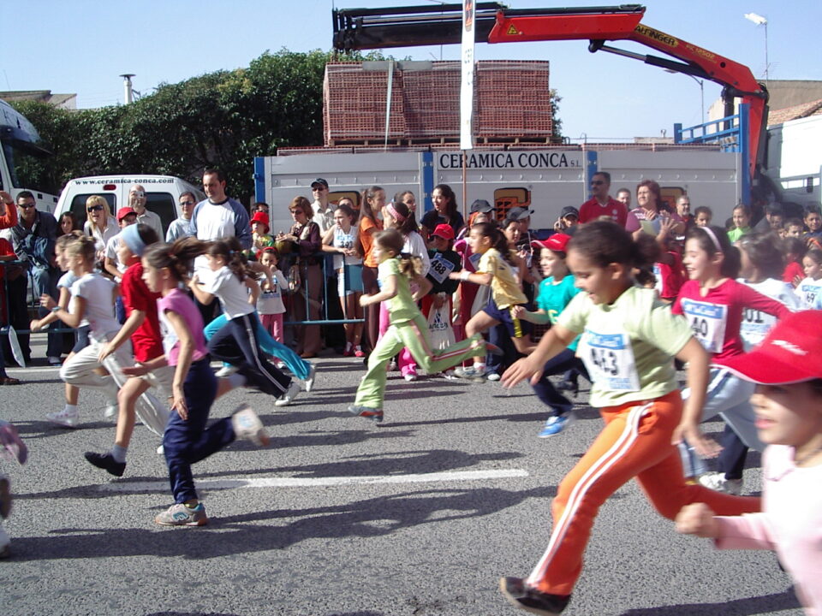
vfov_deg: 37.7
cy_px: 308
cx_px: 411
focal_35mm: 38
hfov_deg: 49.0
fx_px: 902
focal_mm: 5.8
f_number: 4.8
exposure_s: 1/250
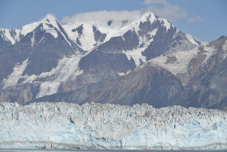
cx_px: 114
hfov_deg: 14.2
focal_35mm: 145
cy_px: 76
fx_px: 914
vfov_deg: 9.5
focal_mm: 145
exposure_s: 1/400
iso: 100
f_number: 10
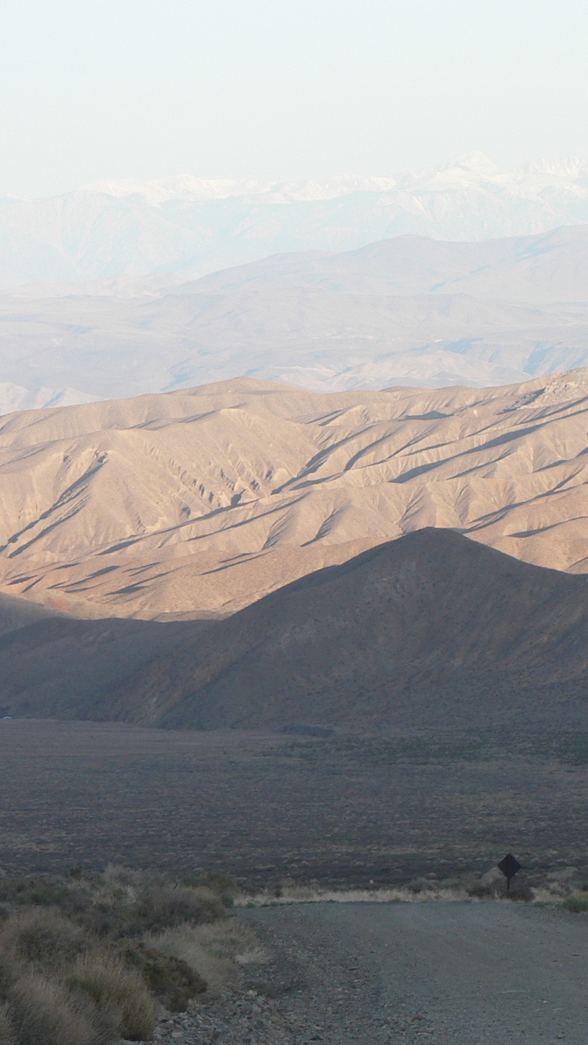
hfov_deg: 5.4
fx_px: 6237
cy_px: 521
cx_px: 672
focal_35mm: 225
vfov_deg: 9.6
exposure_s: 1/200
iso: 80
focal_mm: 25.7
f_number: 4
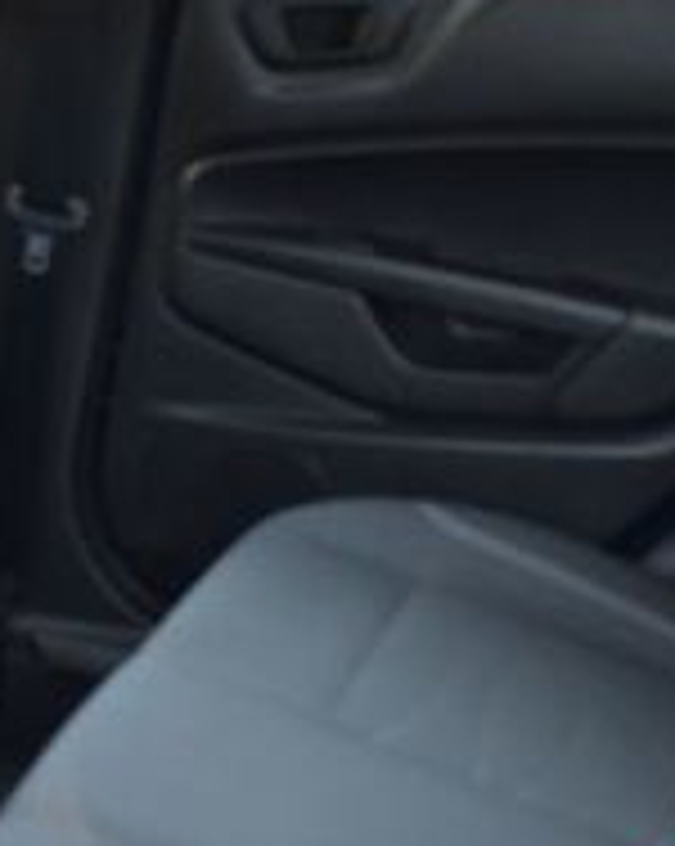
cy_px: 778
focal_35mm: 101
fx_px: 2516
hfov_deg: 15.2
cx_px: 122
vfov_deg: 18.7
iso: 1600
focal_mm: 21
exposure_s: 1/4
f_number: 3.8
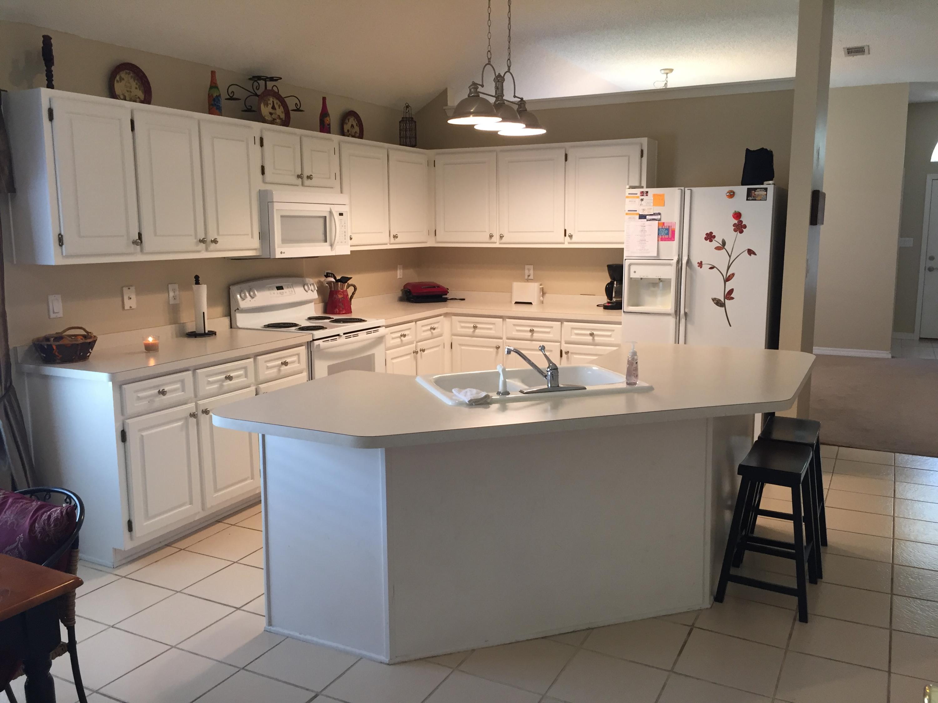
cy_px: 352
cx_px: 469
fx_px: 786
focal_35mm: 29
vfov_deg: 48.2
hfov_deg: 61.7
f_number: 2.2
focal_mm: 4.15
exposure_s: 1/30
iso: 64
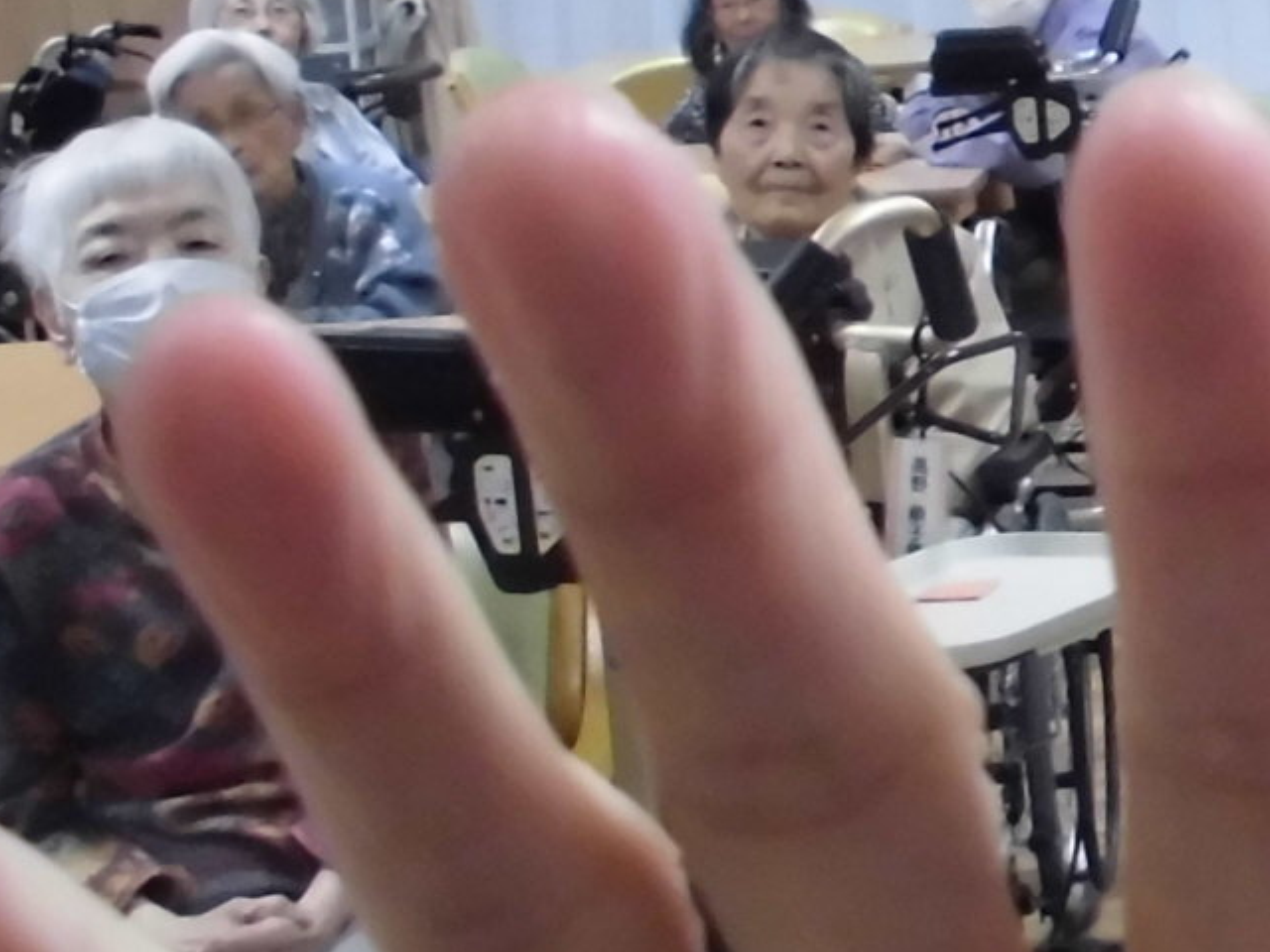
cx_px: 2006
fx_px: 3816
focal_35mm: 104
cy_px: 214
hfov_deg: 16.8
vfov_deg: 14.2
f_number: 3.5
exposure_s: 1/60
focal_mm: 4.6
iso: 400
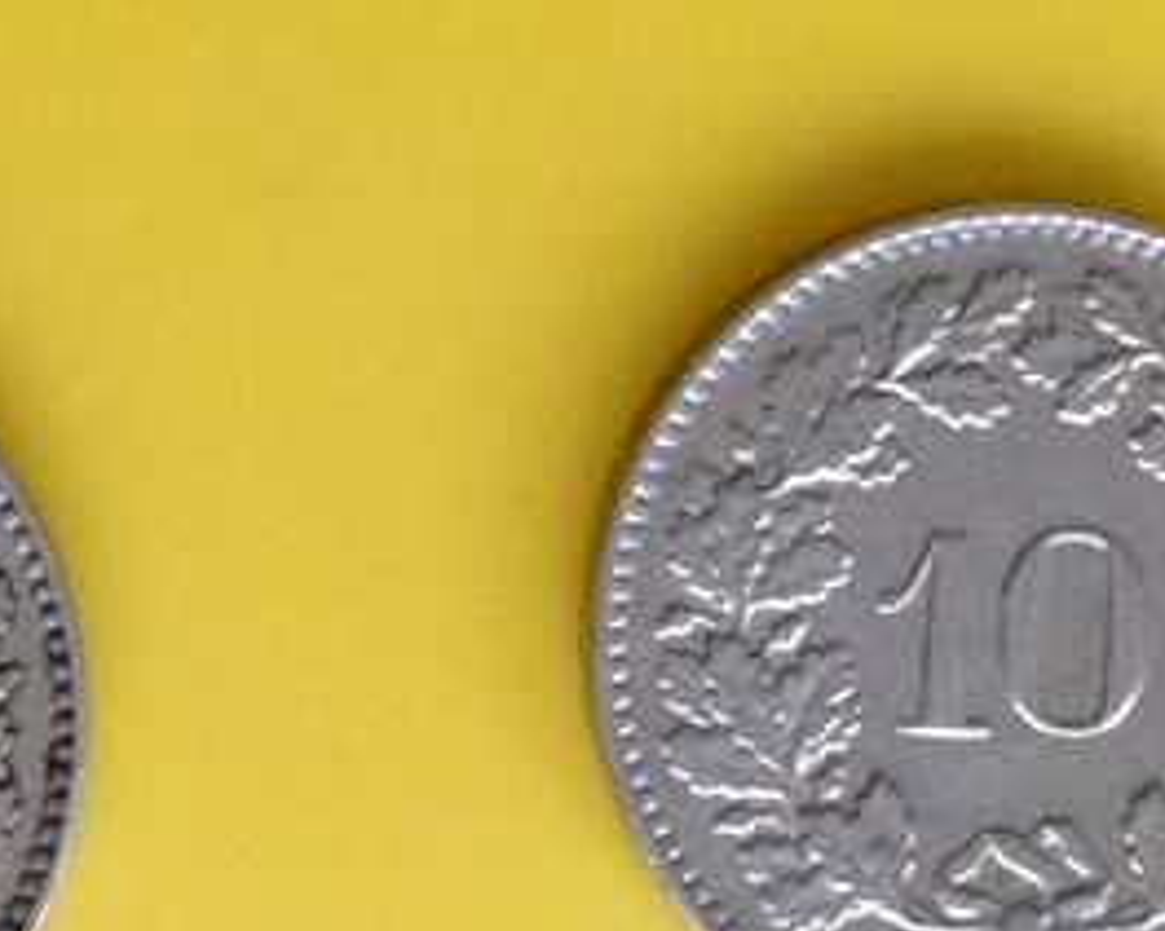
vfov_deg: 12.5
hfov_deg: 15.7
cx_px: 278
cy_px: -53
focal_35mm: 122
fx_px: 4205
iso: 320
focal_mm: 4.12
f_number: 2.4
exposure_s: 1/20
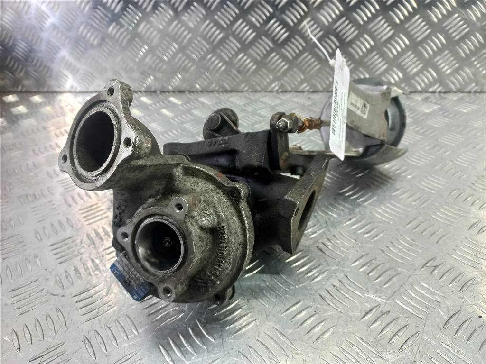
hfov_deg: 69.4
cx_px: 243
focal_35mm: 25
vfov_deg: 54.9
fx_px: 351
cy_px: 182
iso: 125
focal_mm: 4.6
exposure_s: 1/50
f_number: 1.8
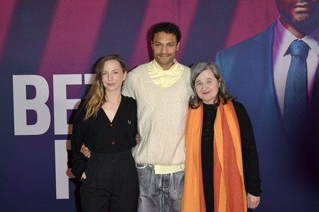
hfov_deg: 44.5
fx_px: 390
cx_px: 160
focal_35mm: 44
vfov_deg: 30.5
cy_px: 106
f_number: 5.6
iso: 800
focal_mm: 44
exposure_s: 1/200
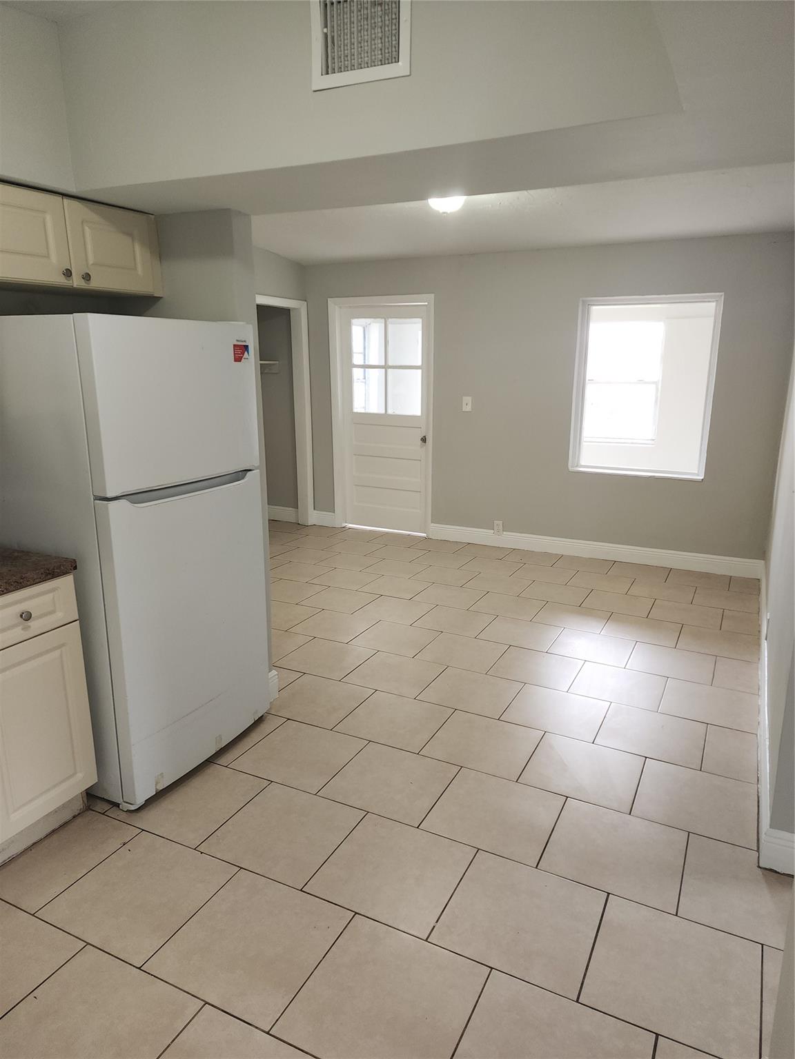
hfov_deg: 58.9
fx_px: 704
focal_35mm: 23
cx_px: 398
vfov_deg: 73.9
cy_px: 530
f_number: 1.8
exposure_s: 1/60
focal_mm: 6.4
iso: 50
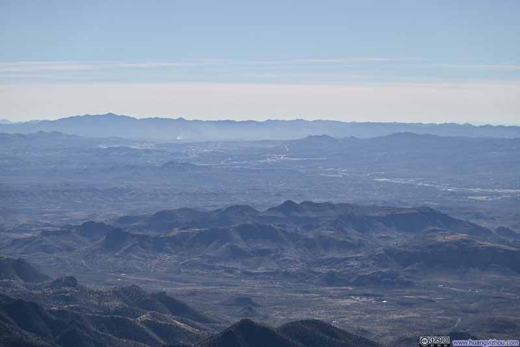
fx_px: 1445
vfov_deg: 13.7
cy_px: 174
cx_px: 260
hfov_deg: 20.4
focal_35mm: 100
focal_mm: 100
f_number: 5.6
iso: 100
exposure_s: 1/2500
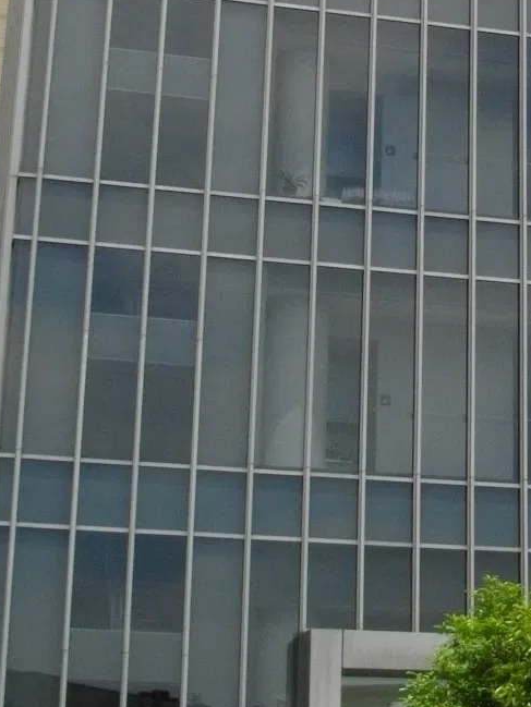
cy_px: 92
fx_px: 2065
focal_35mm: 101
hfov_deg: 14.1
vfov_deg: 19.2
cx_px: 687
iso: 100
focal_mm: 5.7
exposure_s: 1/320
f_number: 5.5
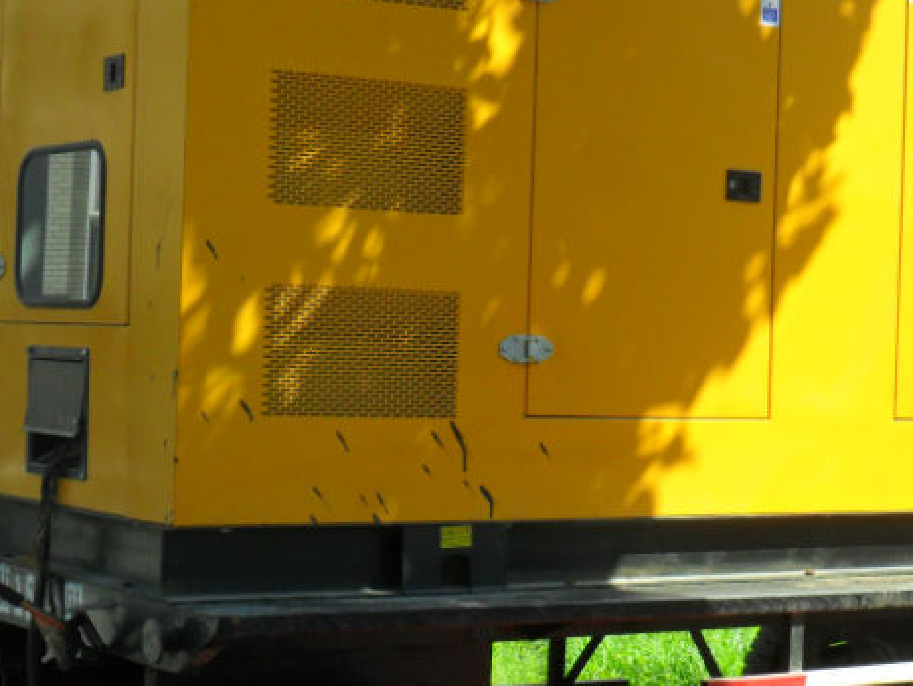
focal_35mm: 90
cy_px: 352
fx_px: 2375
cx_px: 589
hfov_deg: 21.7
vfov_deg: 16.4
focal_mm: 9.3
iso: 100
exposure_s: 1/180
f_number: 5
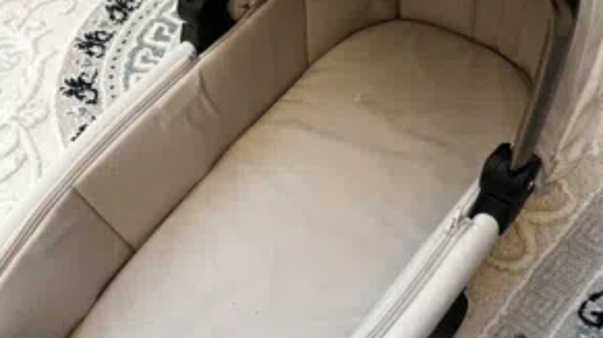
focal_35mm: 39
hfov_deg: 51.7
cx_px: 298
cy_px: 160
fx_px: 623
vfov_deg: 30.3
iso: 32
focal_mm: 5.1
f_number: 1.6
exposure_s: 1/122
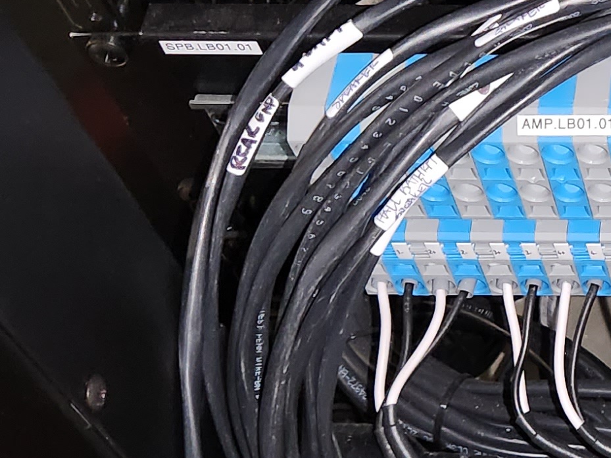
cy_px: 264
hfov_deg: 17.7
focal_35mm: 99
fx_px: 1748
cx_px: 926
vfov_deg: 14.9
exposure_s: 1/10
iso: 250
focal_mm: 5.4
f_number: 1.8
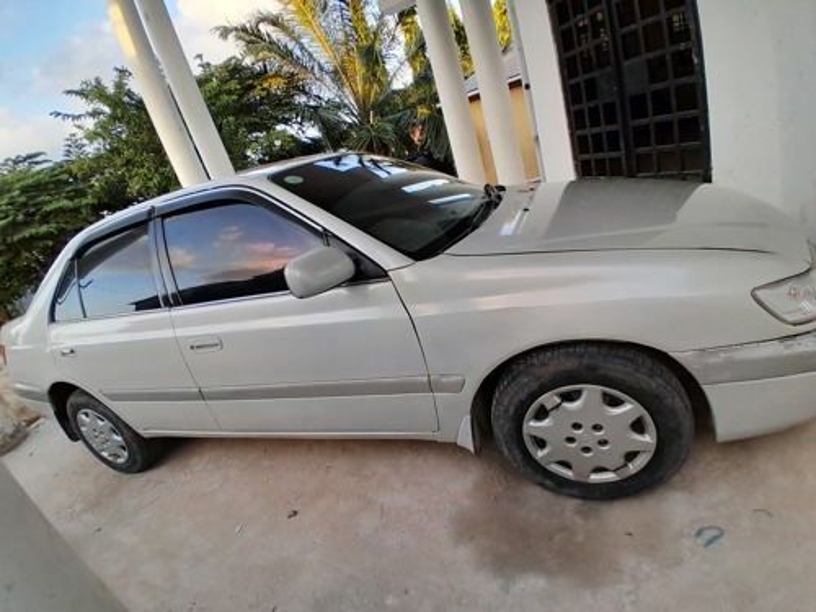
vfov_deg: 74.7
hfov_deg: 91.0
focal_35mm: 17
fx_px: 401
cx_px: 408
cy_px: 306
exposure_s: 1/104
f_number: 2.2
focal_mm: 1.46
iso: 40
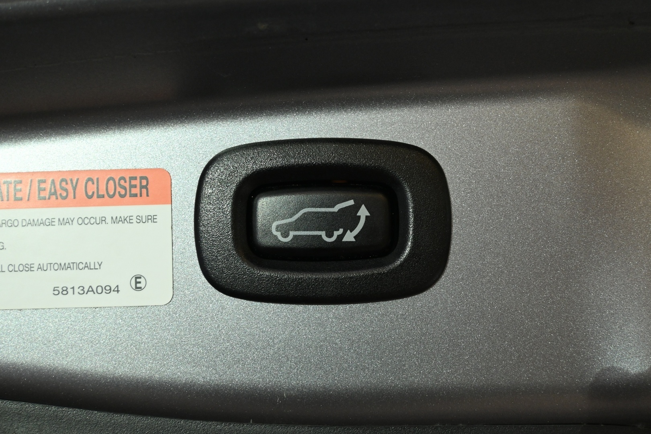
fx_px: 895
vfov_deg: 27.3
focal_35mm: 50
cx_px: 326
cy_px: 217
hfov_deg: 40.0
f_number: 5
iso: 900
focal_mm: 33
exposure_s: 1/50
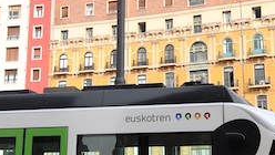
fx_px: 277
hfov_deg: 52.7
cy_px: 93
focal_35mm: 38
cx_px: 144
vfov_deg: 31.2
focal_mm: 10
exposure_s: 1/640
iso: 500
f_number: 7.1
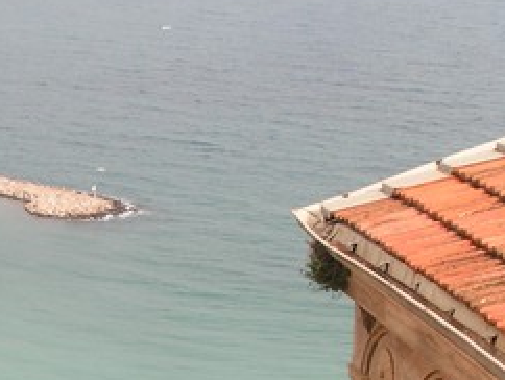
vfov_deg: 12.4
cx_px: 102
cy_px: 346
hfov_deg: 16.4
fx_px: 1738
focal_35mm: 119
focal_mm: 7.3
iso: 50
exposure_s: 1/160
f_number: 5.6
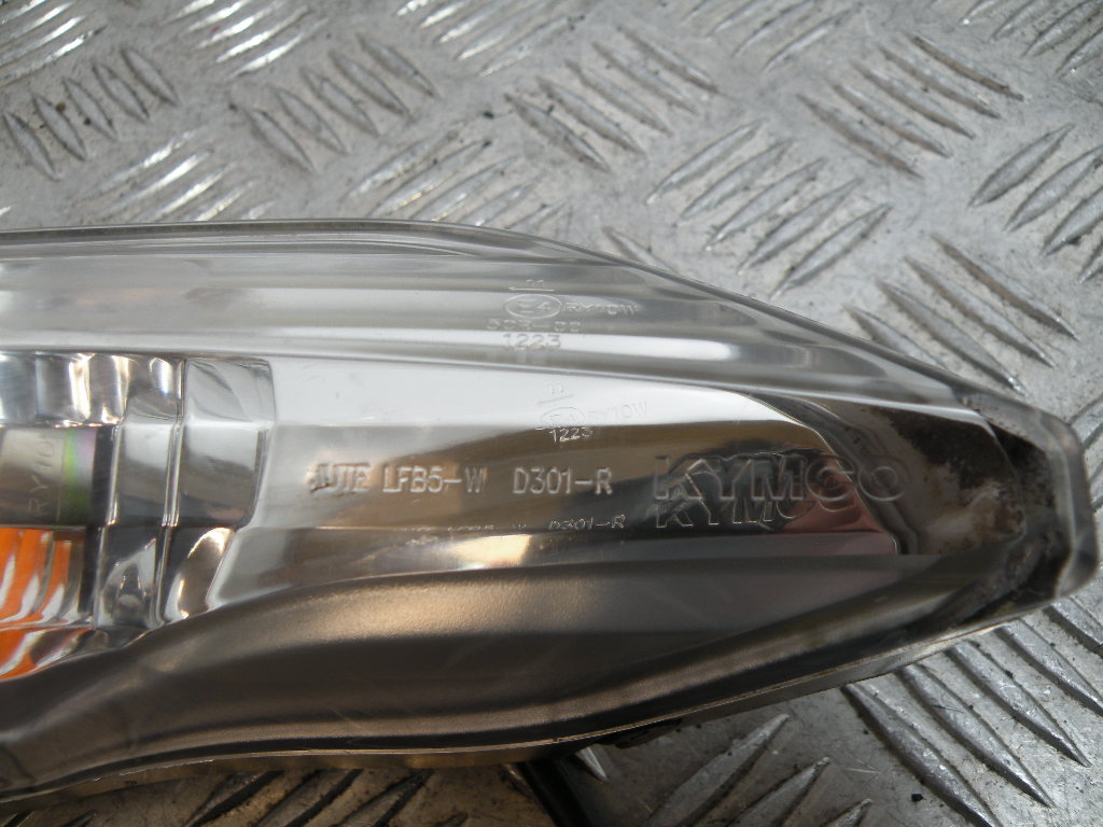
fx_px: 860
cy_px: 414
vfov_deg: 51.4
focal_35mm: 27
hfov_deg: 65.3
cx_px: 552
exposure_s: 1/64
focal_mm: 4.7
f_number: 2.8
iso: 64
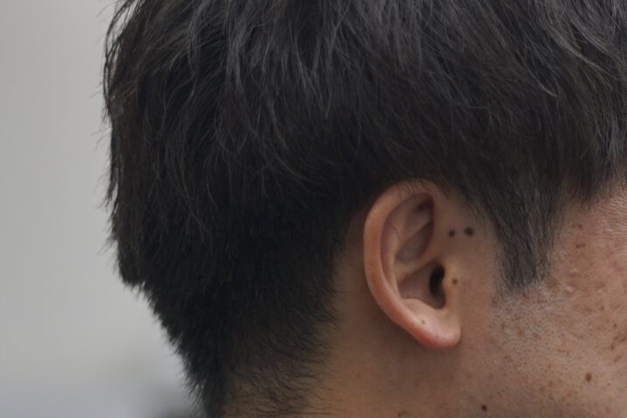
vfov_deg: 7.6
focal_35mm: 179
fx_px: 3118
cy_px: 461
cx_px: 785
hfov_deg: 11.2
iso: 320
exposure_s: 1/125
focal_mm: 50
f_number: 1.8
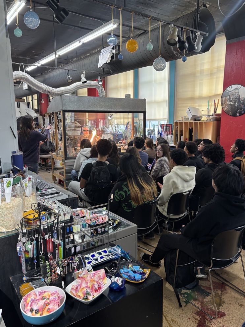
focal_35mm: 27
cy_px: 164
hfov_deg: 51.4
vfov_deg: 65.3
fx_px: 255
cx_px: 121
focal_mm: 5.96
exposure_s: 1/60
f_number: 1.6
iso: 64
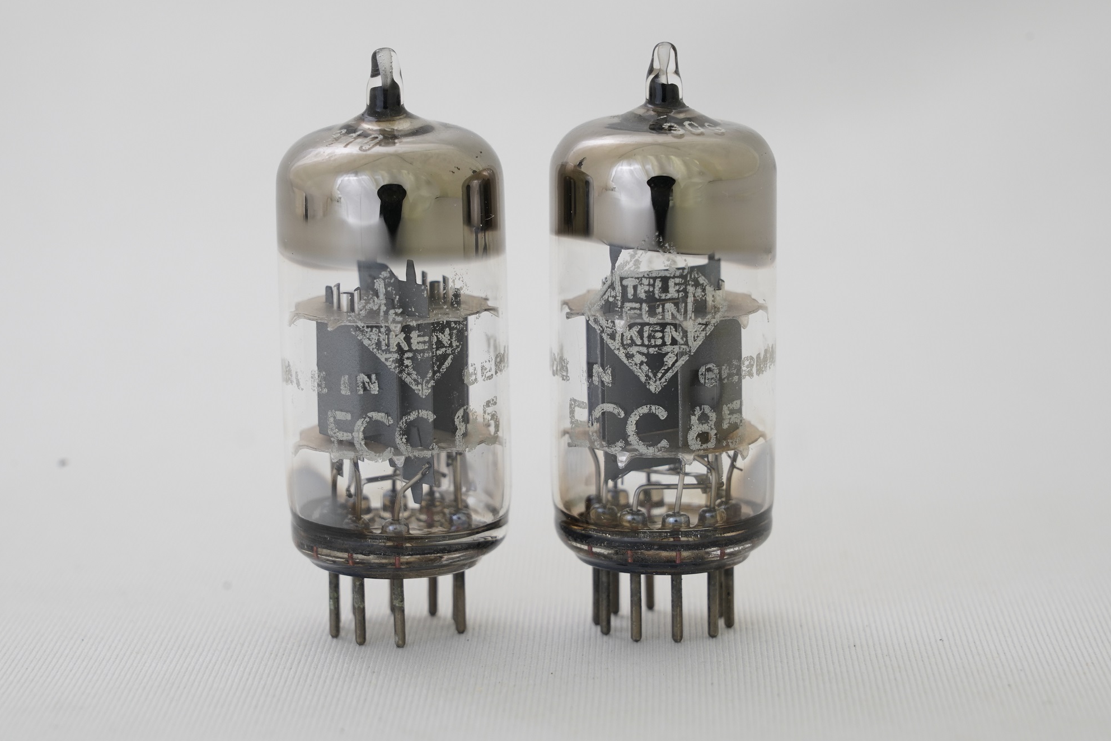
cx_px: 519
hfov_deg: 17.2
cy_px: 346
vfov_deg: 11.5
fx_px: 3673
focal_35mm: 119
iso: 800
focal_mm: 105
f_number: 11
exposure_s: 1/6
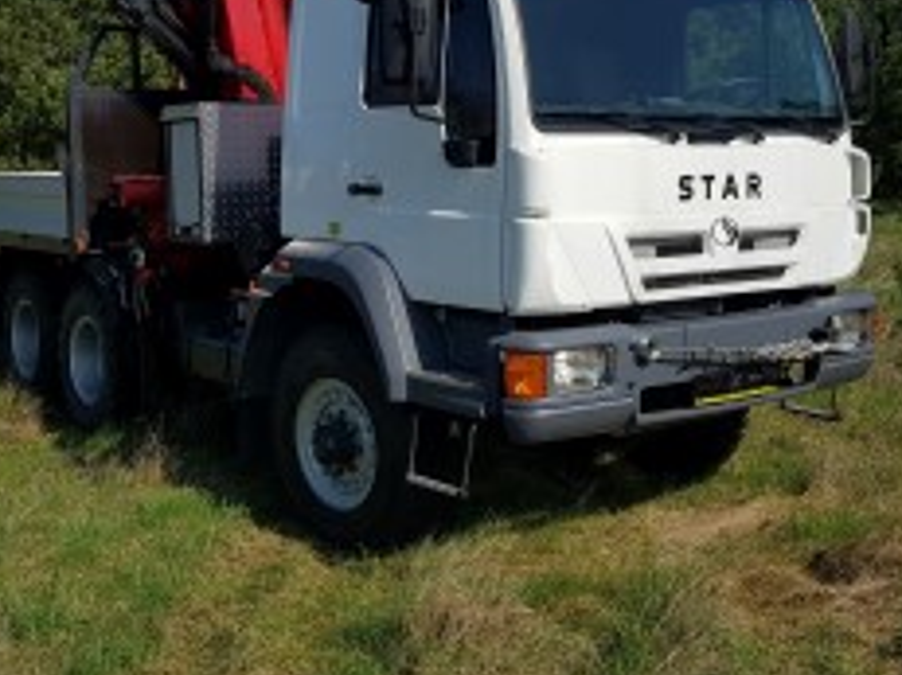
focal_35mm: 45
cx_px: 406
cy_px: 215
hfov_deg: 42.0
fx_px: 1172
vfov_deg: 31.8
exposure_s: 1/4192
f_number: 1.7
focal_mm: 4.2
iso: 40
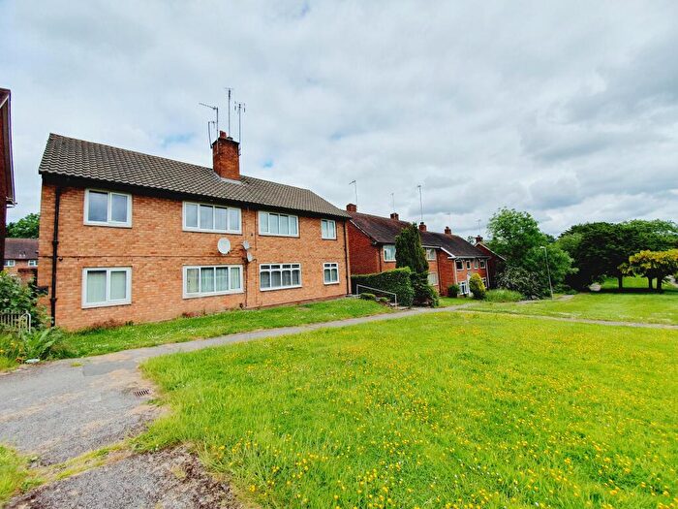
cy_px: 254
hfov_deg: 106.2
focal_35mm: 13
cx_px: 339
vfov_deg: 89.9
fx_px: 255
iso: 50
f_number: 2.2
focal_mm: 1.8
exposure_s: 1/1492
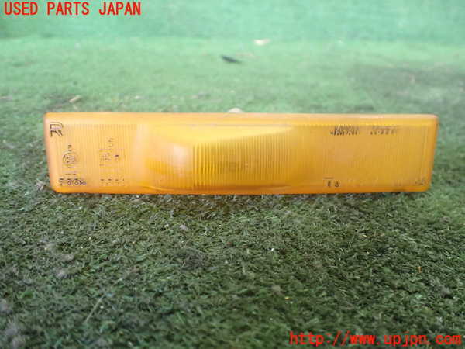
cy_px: 174
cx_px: 232
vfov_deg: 46.8
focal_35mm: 30
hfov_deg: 60.0
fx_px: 403
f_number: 2.3
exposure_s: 1/30
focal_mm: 5.4
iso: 800
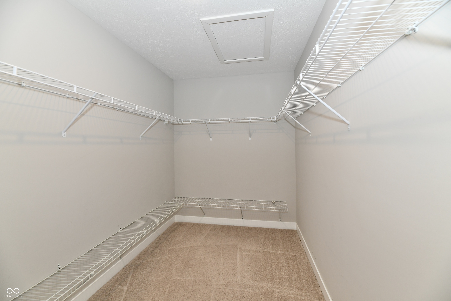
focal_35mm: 14
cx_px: 226
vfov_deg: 81.2
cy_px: 150
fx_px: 175
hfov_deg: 104.3
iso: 640
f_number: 6.3
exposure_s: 1/60
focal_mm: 14
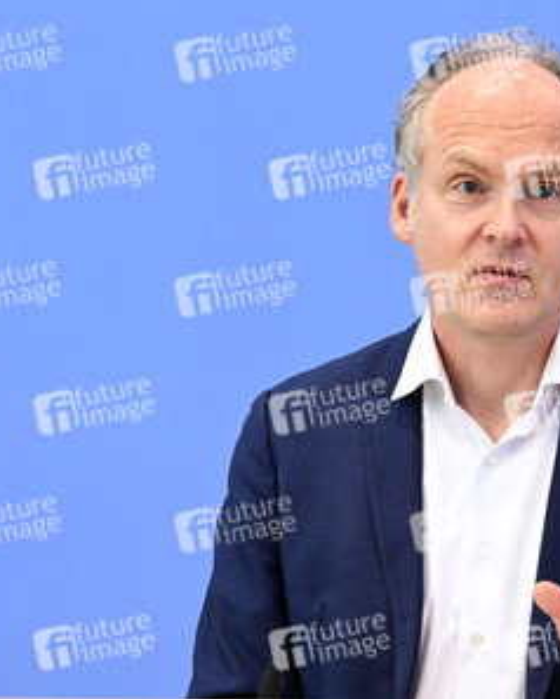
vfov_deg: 15.9
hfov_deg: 12.7
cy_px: 348
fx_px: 2504
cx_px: 502
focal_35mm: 121
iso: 3200
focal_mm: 85
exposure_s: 1/400
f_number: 5.6
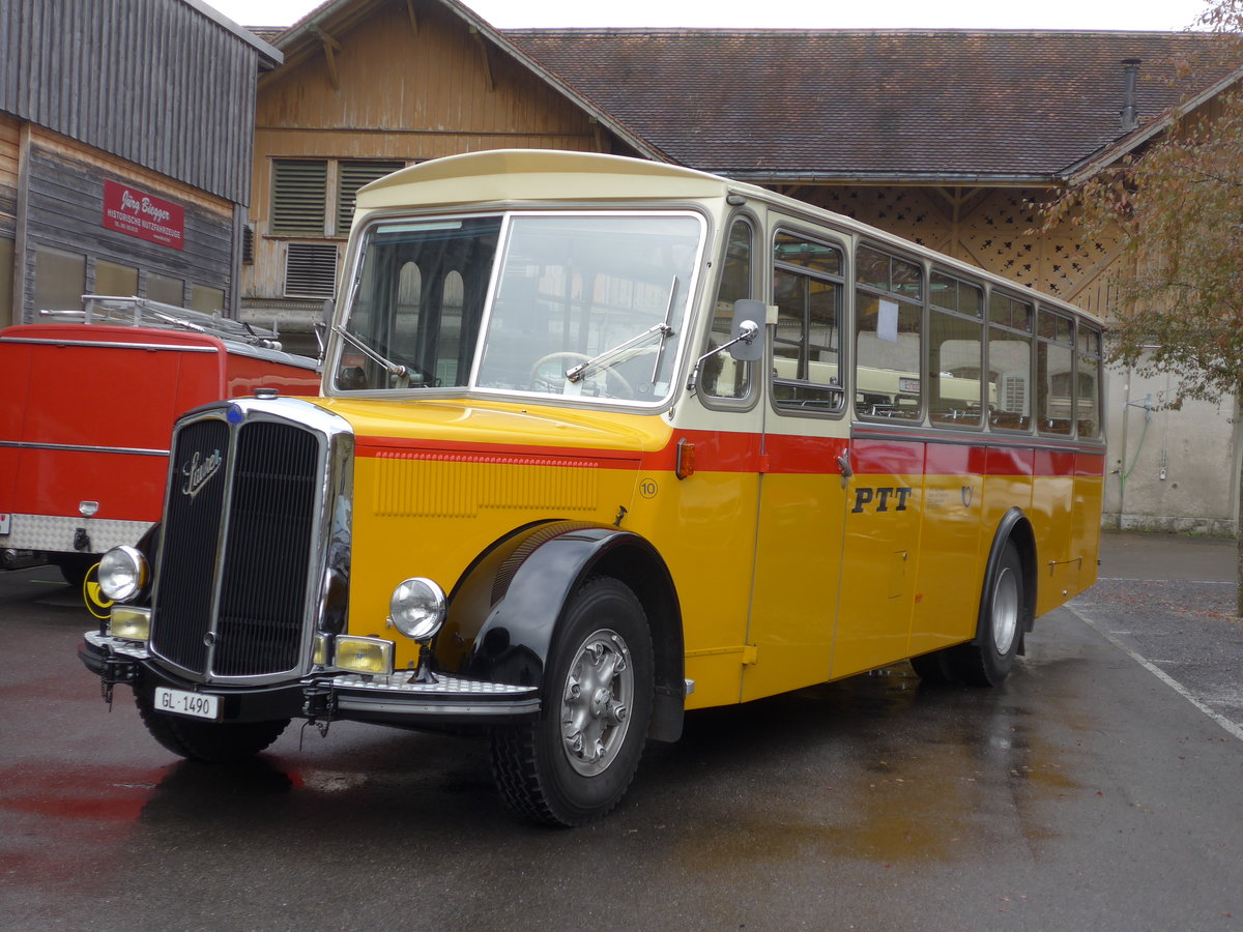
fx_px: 1652
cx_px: 622
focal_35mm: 46
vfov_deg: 31.5
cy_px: 466
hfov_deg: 41.2
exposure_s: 1/250
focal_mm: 9.5
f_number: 3
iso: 80
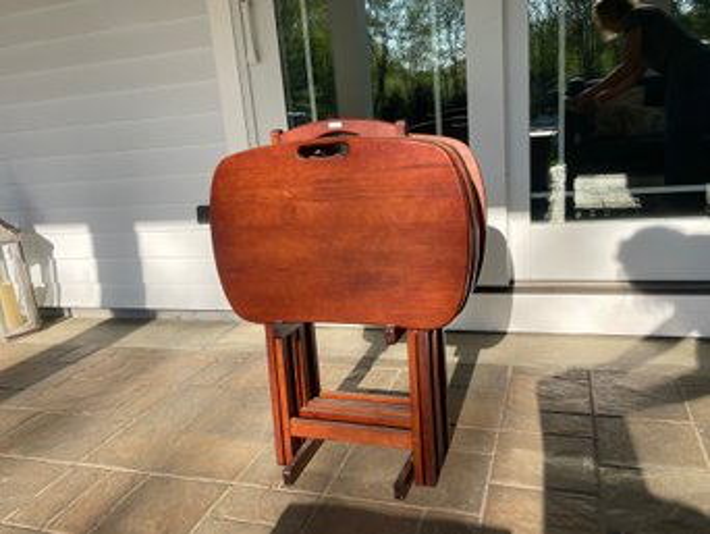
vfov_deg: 53.1
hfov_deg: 67.3
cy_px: 267
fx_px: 534
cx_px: 355
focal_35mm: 26
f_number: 1.6
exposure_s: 1/1043
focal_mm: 4.2
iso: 32
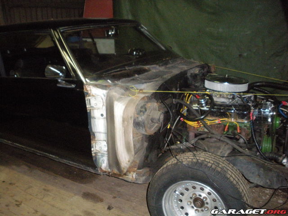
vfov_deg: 39.7
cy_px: 108
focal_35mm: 36
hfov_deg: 51.4
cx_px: 144
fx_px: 300
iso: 725
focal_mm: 6.3
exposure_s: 1/60
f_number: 3.5
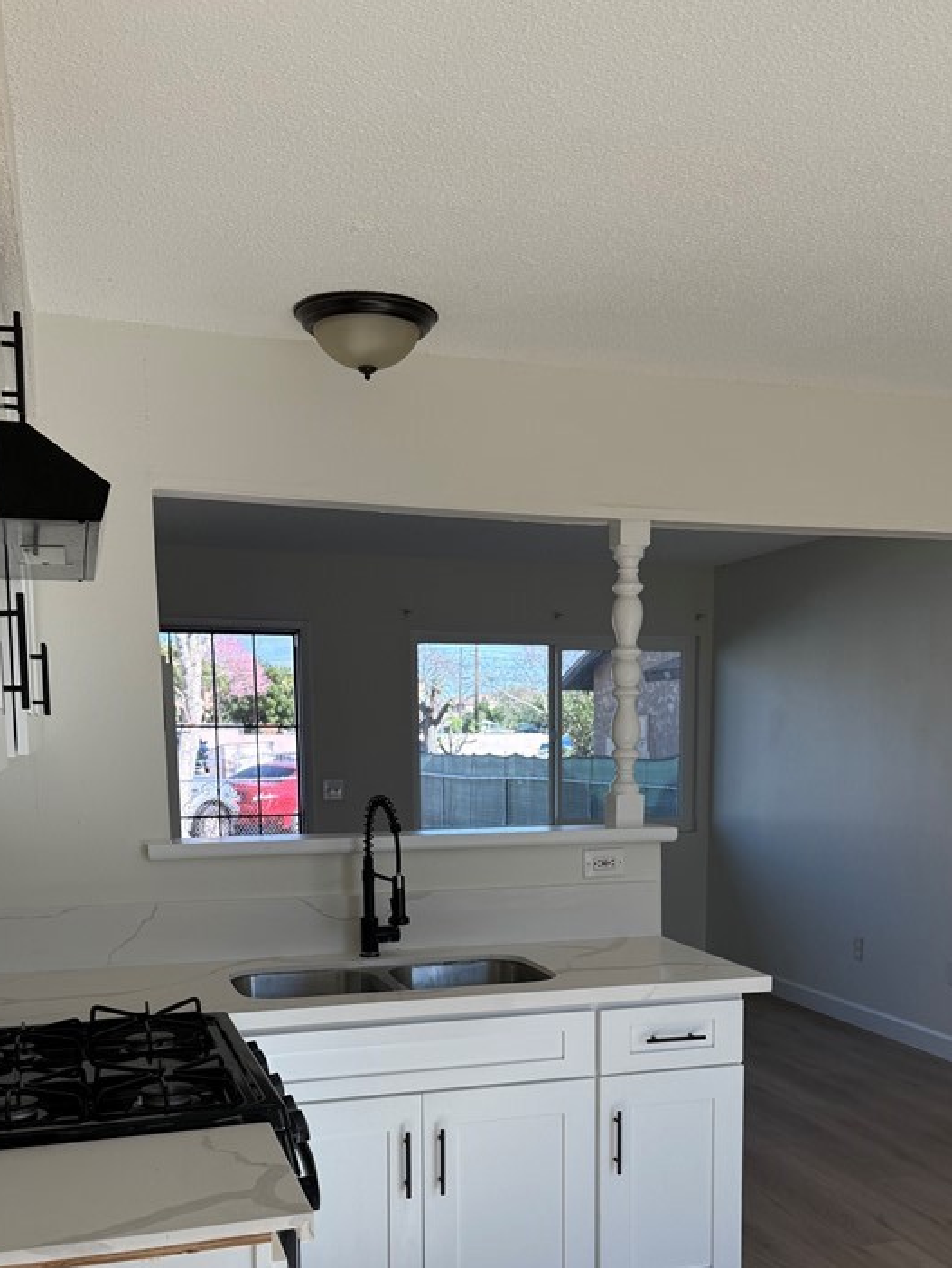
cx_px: 497
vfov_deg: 51.1
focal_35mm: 35
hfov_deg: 40.7
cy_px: 896
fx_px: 1283
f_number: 1.78
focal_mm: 6.76
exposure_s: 1/888
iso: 100
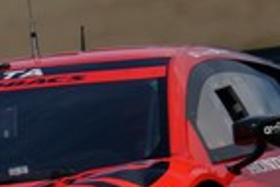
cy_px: 189
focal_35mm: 3046
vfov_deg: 0.5
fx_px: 23715
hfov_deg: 0.7
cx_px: -65
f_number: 7.1
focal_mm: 600
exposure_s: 1/800
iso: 200
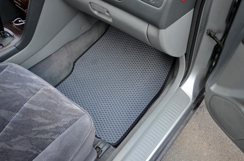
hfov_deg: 49.6
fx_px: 264
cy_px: 80
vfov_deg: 34.0
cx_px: 122
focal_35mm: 39
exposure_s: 1/60
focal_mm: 26
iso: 400
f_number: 4
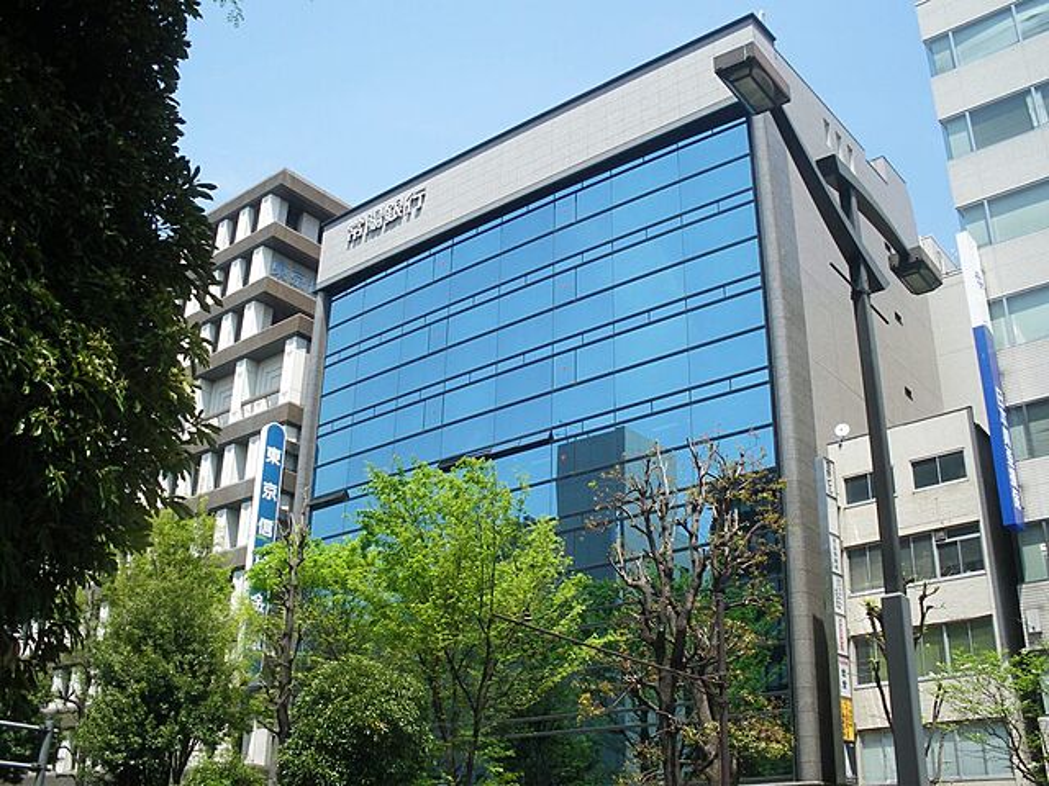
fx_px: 1091
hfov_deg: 51.4
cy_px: 393
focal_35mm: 36
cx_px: 524
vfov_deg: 39.7
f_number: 5.4
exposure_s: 1/200
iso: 100
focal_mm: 6.3
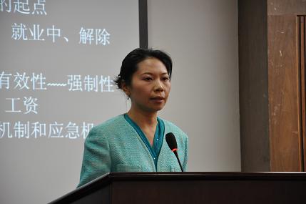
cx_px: 153
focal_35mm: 158
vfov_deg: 8.7
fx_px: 1337
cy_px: 102
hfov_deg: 13.1
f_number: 5.6
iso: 800
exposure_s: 1/30
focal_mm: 105
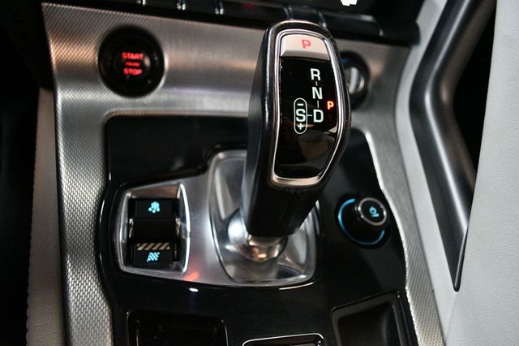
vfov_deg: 47.9
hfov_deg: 67.4
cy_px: 173
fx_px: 389
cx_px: 260
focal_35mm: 27
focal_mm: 18
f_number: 3.5
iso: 5000
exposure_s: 1/60
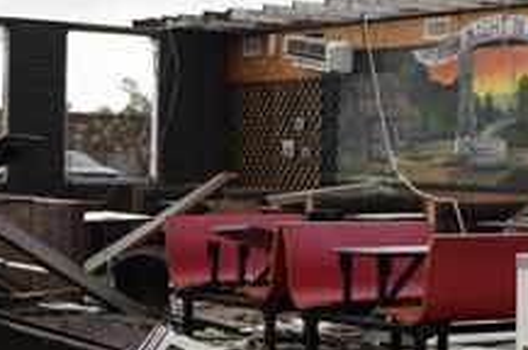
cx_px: 411
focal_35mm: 114
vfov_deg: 12.0
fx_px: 1670
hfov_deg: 17.8
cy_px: 191
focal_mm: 38
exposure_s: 1/2000
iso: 200
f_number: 2.8
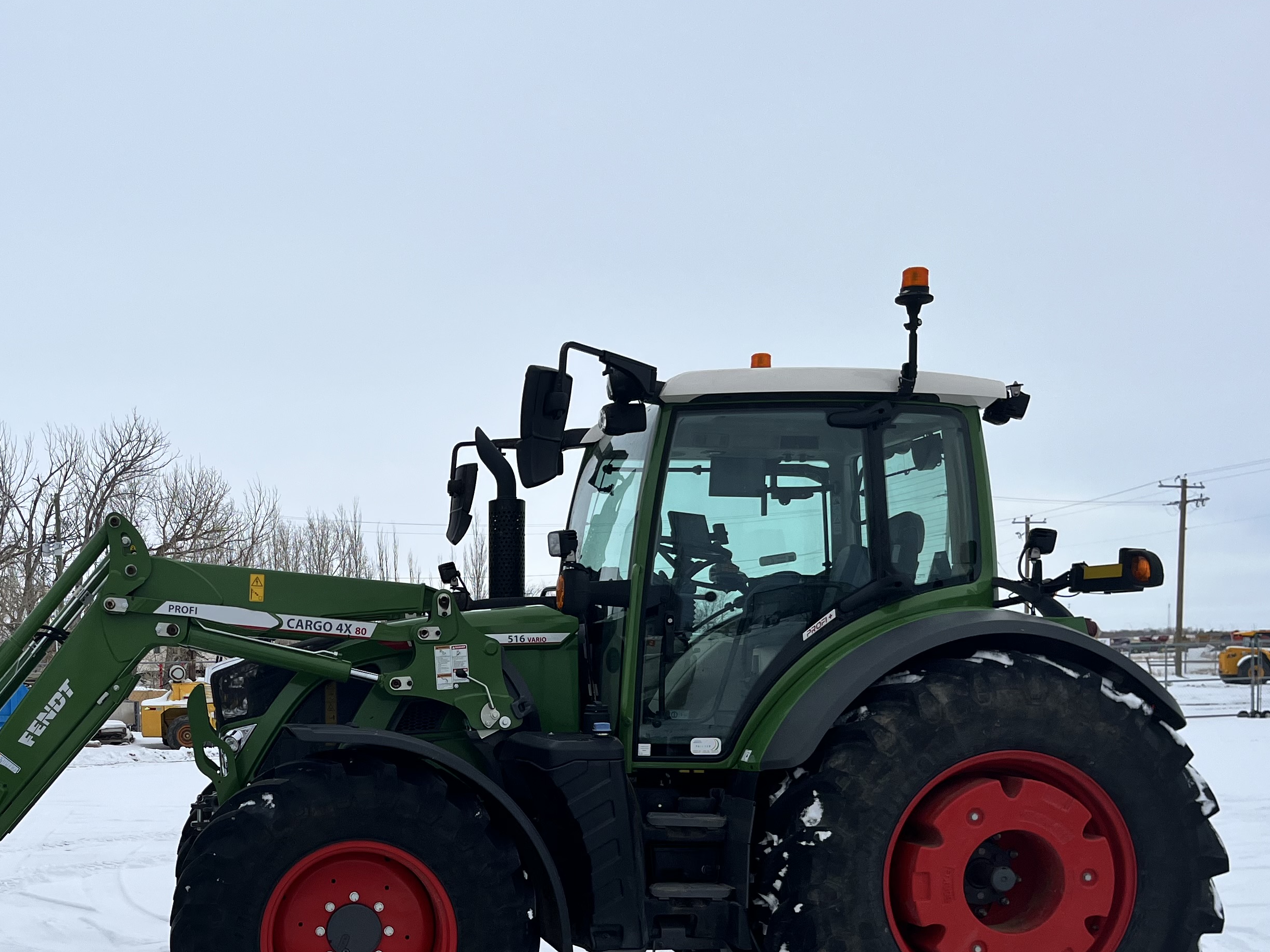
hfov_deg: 42.7
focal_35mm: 43
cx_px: 341
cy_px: 739
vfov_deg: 32.8
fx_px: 1577
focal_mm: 5.1
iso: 50
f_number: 1.6
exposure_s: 1/8403
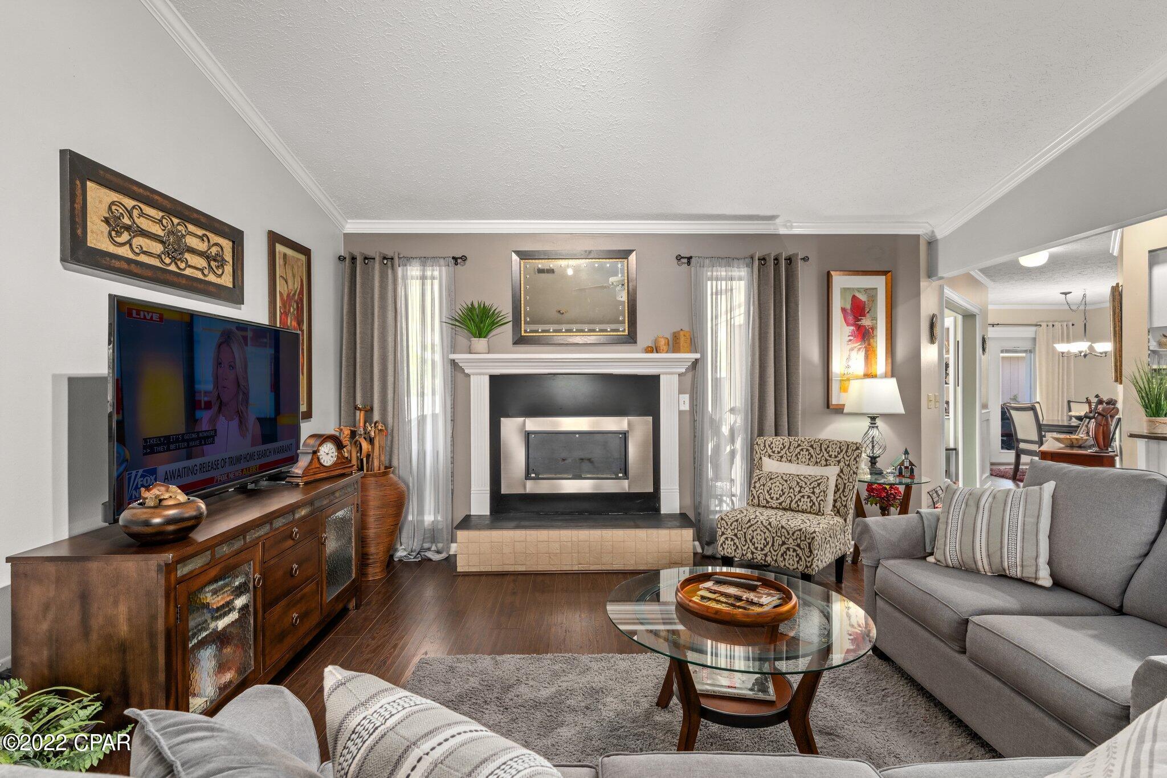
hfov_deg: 93.3
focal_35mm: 17
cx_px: 584
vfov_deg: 70.4
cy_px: 389
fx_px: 551
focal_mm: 17
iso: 500
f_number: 9
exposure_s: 1/1.25
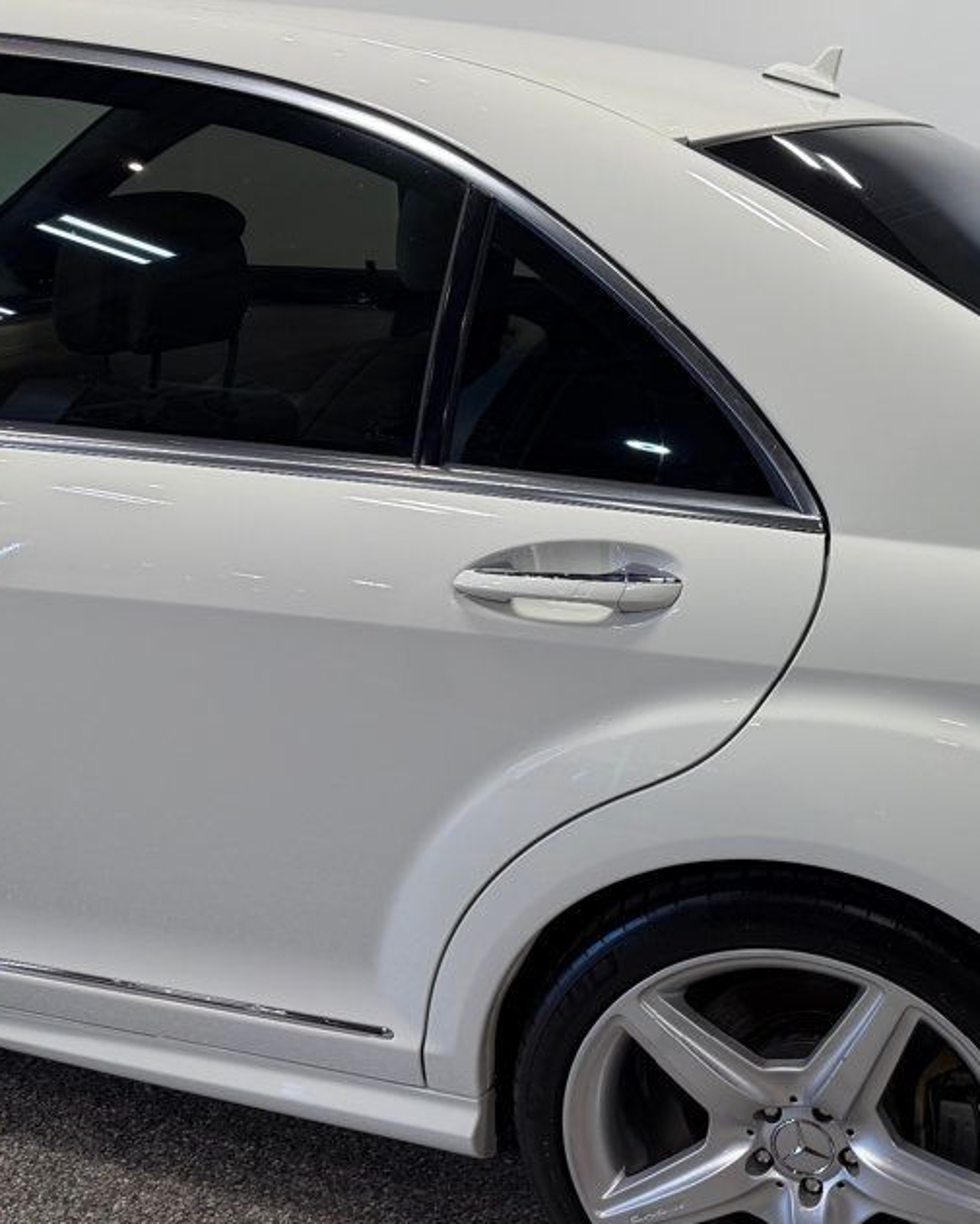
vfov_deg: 47.7
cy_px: 714
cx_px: 937
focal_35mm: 38
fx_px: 1377
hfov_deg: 36.0
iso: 80
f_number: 1.78
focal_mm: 6.76
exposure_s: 1/308
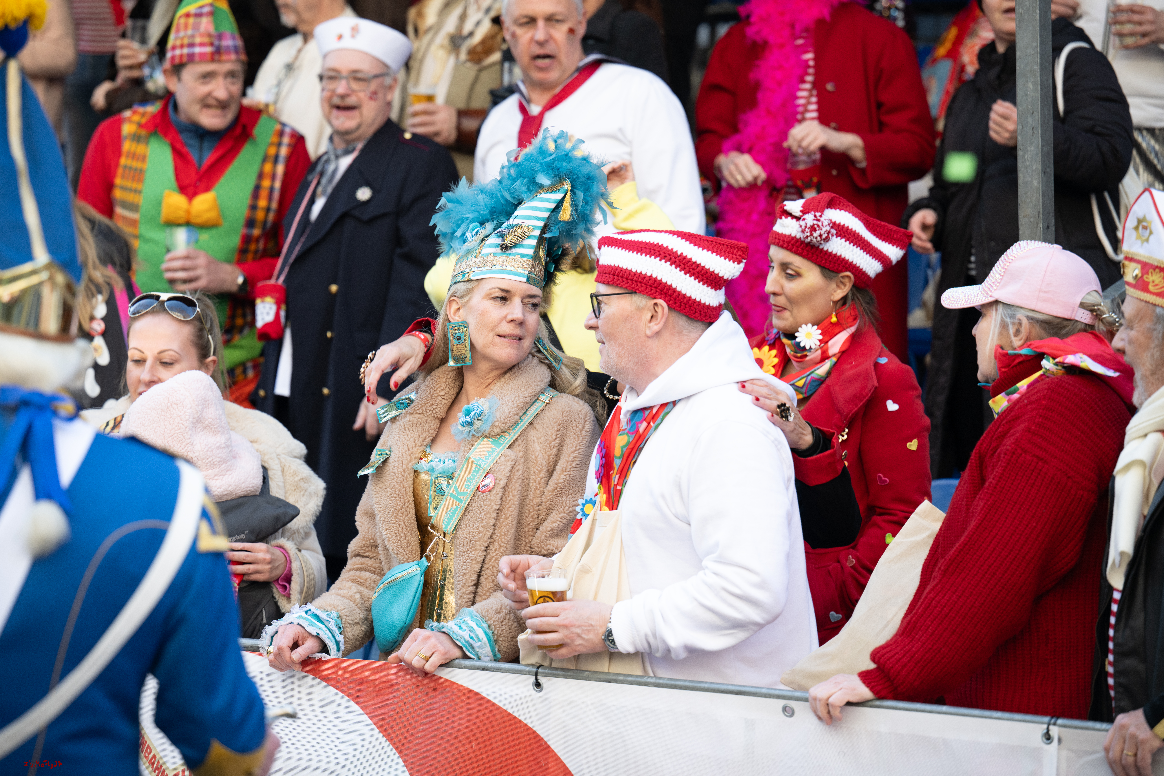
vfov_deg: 10.5
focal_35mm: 130
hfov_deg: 15.8
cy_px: 362
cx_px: 539
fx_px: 4203
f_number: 3.2
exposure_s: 1/320
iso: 400
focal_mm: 120
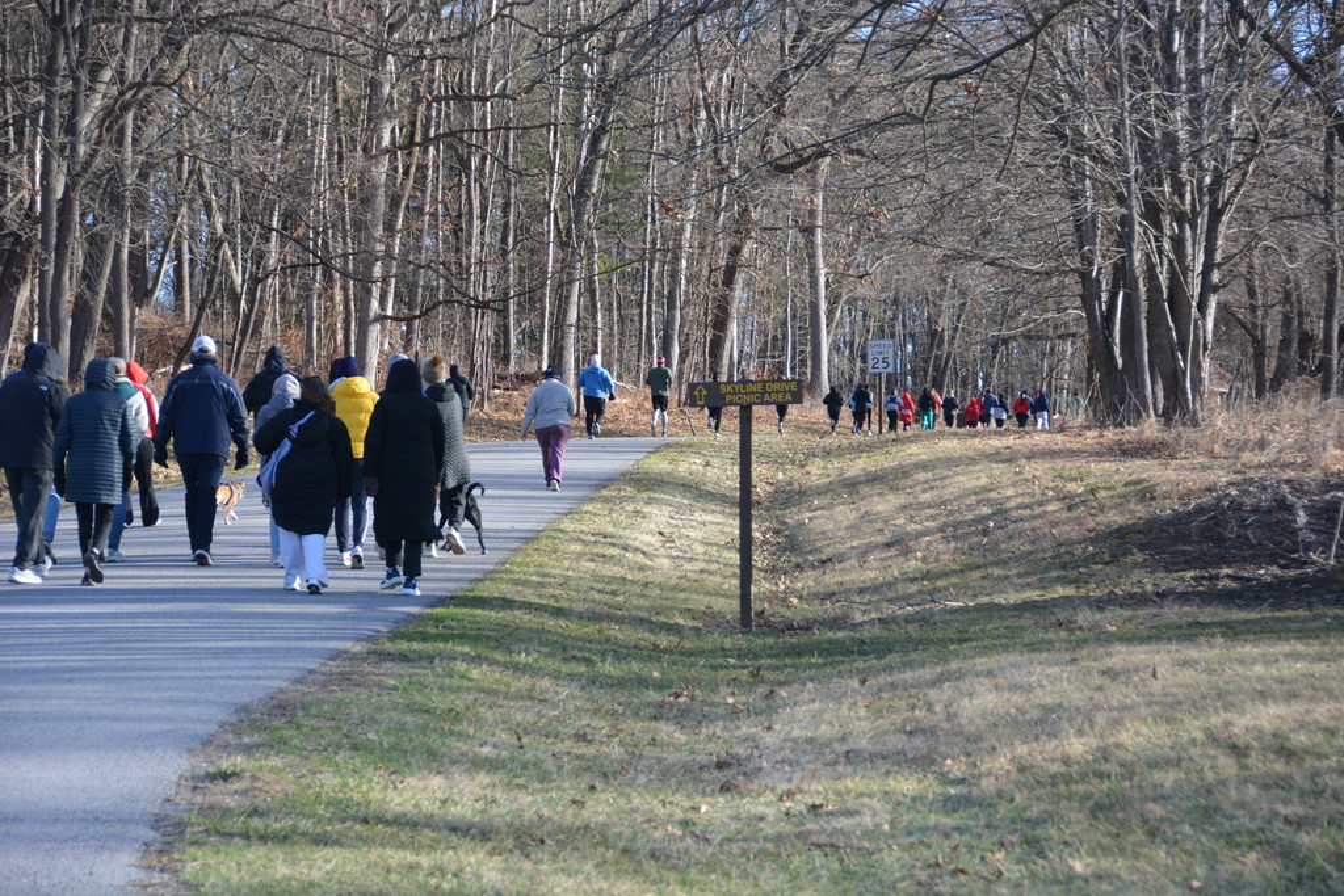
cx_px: 672
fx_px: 4200
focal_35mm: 112
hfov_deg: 18.2
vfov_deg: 12.2
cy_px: 448
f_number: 5
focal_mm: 75
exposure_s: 1/1000
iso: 800
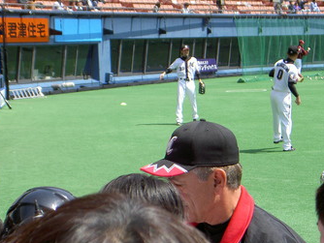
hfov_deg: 16.4
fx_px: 1124
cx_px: 190
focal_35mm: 120
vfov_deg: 12.4
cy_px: 155
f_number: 4.6
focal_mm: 14.7
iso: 50
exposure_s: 1/250
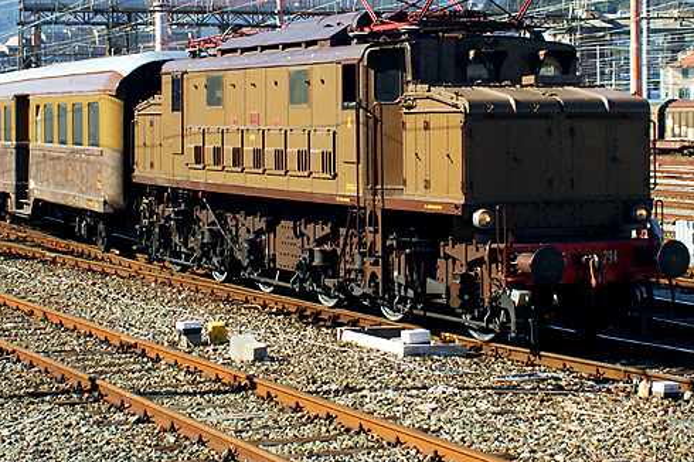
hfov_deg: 21.7
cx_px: 290
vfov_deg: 14.5
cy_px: 109
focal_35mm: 94
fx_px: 1811
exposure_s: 1/500
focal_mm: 30
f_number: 5.6
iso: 200
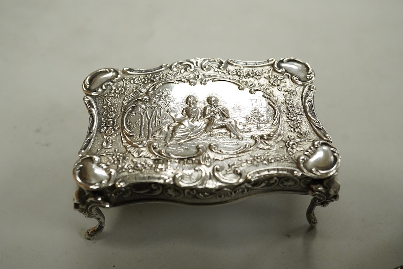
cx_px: 202
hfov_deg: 43.6
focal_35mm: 45
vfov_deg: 29.9
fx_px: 504
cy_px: 134
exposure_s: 1/400
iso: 3200
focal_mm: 30
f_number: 10
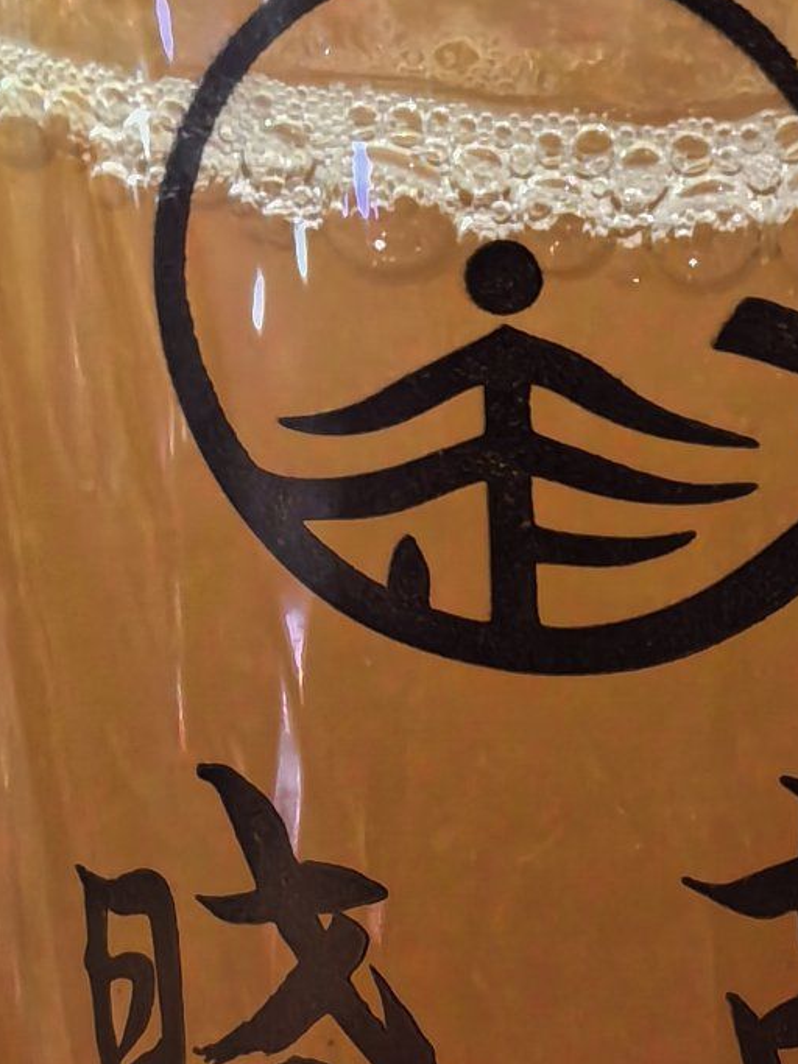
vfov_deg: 17.6
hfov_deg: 13.7
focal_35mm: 108
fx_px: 3321
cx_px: 564
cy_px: 1161
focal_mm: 5.75
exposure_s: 1/100
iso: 125
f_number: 2.8
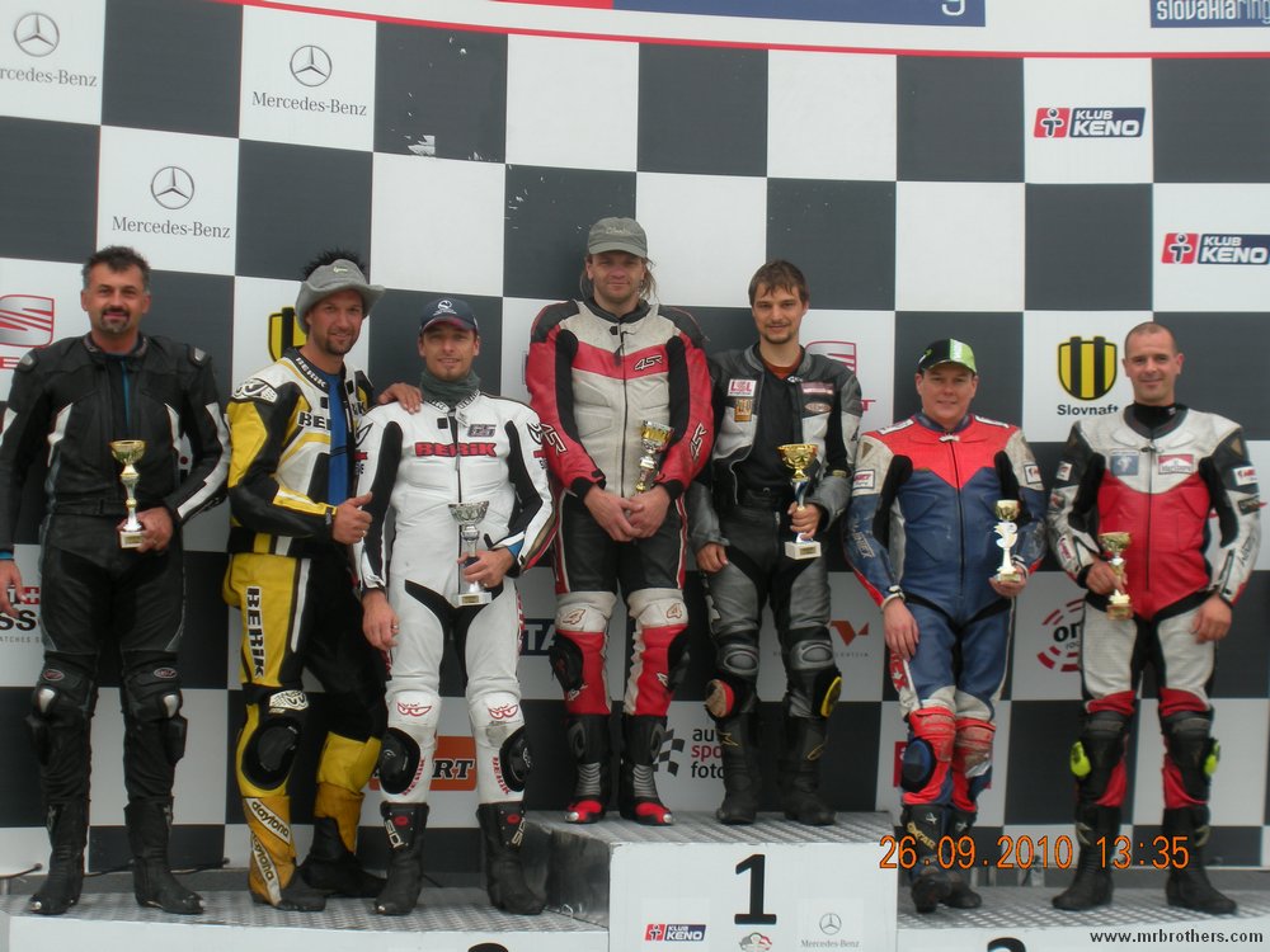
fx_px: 2275
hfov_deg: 31.2
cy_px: 476
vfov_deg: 23.7
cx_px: 635
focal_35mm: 62
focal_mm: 11.2
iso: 64
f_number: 4.6
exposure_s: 1/51.3
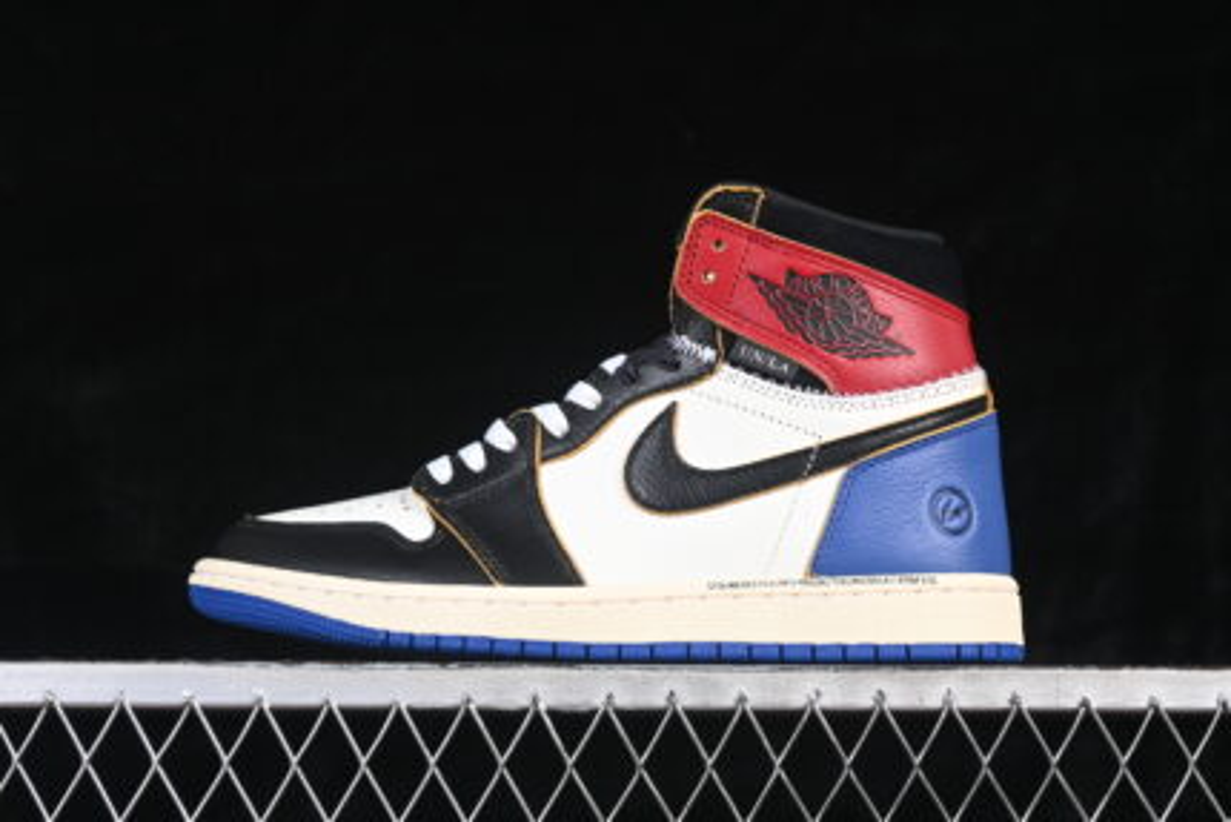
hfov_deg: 27.0
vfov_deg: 18.2
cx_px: 616
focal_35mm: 75
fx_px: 2565
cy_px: 411
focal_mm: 50
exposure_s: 1/60
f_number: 6.3
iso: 160
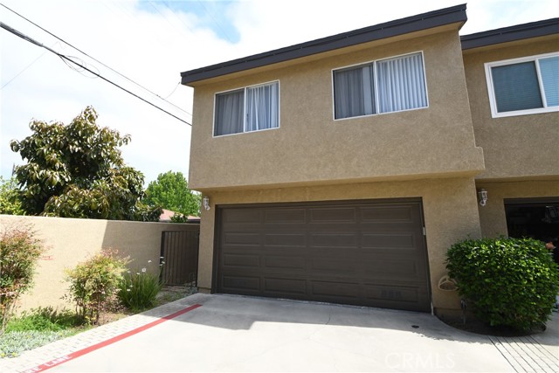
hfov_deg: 96.7
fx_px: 248
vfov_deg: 73.8
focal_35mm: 16
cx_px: 280
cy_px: 186
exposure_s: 1/400
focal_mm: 11
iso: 200
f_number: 6.3
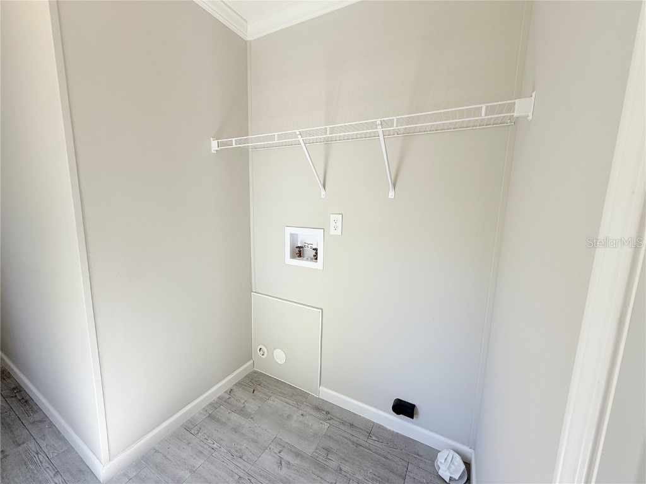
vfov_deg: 85.7
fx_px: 261
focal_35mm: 14
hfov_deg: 102.1
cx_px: 323
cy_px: 242
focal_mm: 2.22
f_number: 2.2
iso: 50
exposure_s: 1/99
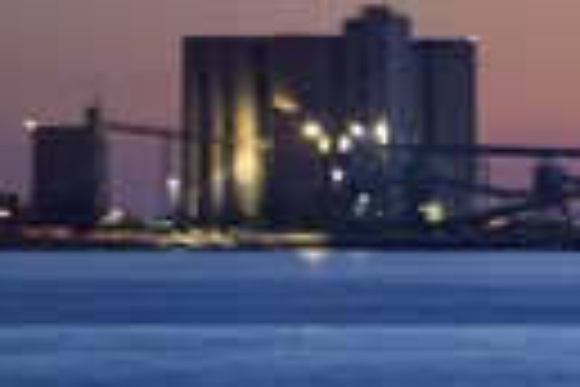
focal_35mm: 619
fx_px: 9972
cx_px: 892
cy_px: 306
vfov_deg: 2.2
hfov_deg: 3.3
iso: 1600
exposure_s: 1/15
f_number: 2.8
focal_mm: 190
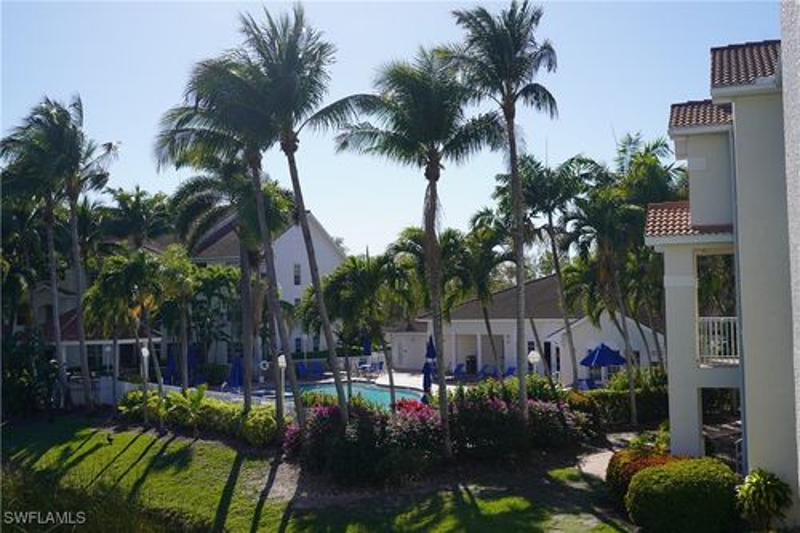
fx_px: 933
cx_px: 400
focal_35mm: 42
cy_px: 266
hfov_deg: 46.4
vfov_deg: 31.9
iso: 100
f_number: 5
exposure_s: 1/800
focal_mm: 28
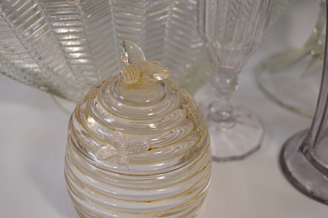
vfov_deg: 21.5
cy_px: 109
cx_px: 164
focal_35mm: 63
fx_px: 574
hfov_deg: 31.9
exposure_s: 1/100
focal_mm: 42
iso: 400
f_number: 5
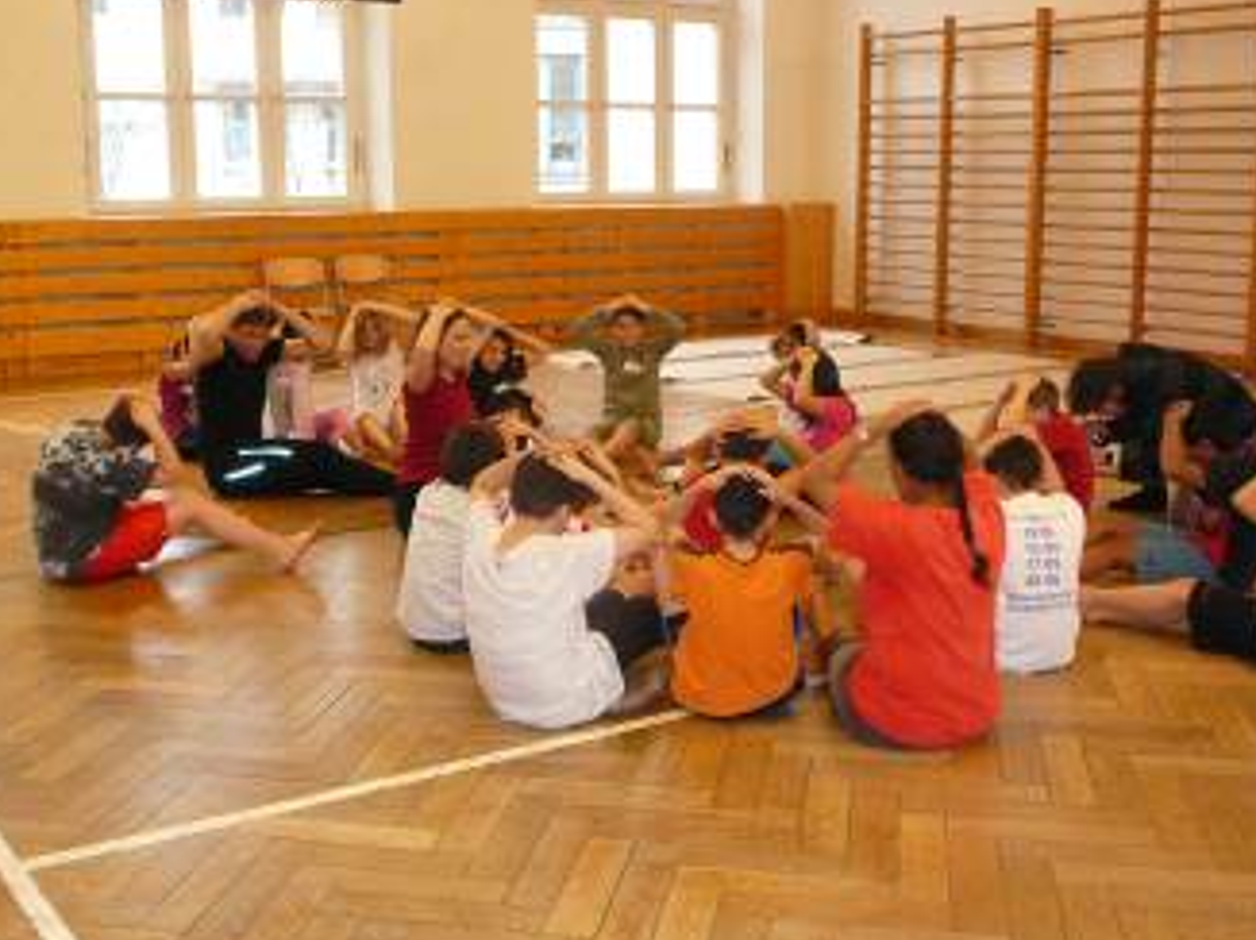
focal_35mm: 43
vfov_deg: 33.5
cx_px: 624
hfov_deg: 43.9
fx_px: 1559
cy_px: 493
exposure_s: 1/30
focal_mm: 5.2
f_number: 2.8
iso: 320
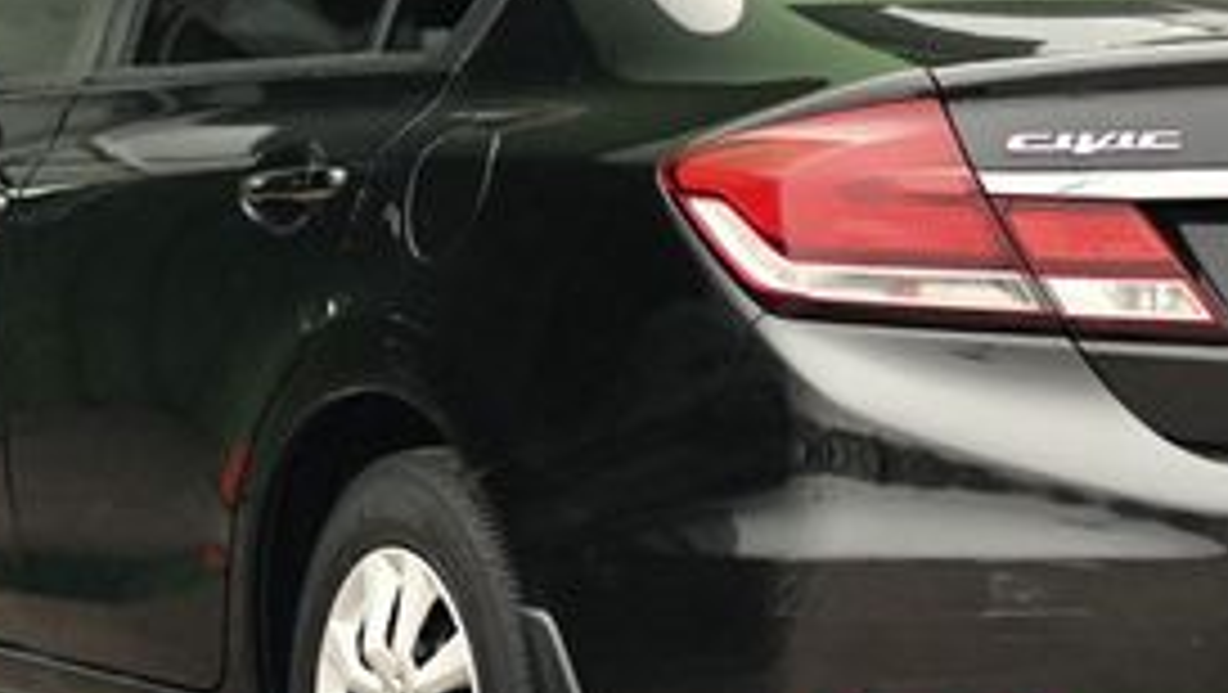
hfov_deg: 11.7
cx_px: 796
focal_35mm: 184
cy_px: 423
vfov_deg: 6.6
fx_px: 5995
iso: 2800
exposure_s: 1/640
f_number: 2
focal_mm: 50
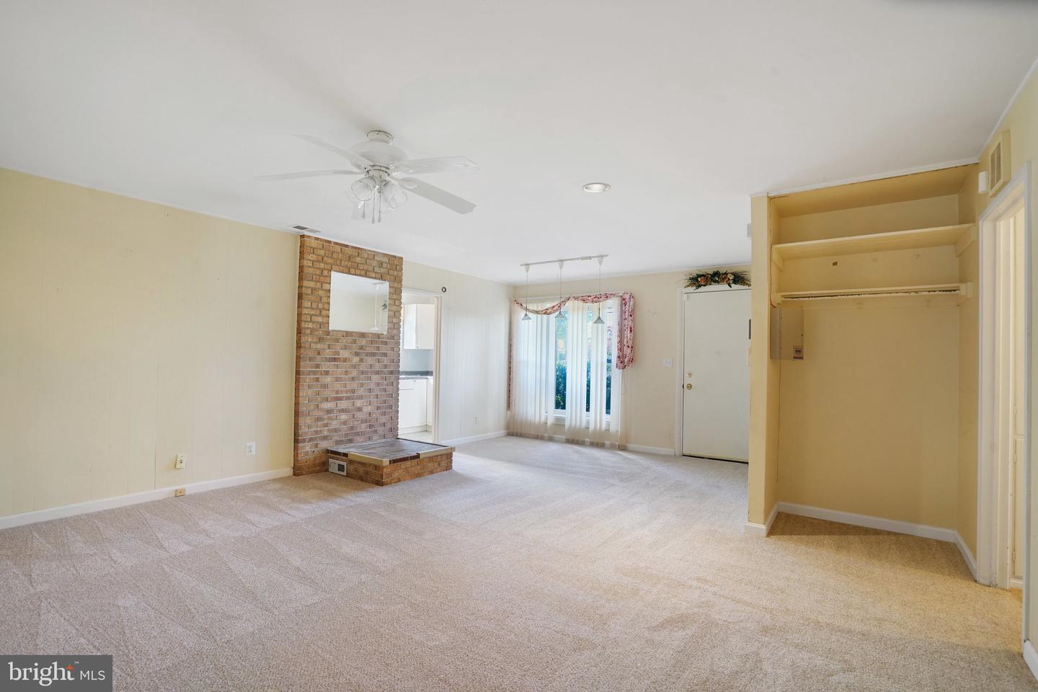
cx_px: 519
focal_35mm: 16
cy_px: 346
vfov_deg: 73.7
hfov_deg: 96.7
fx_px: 461
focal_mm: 16
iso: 1250
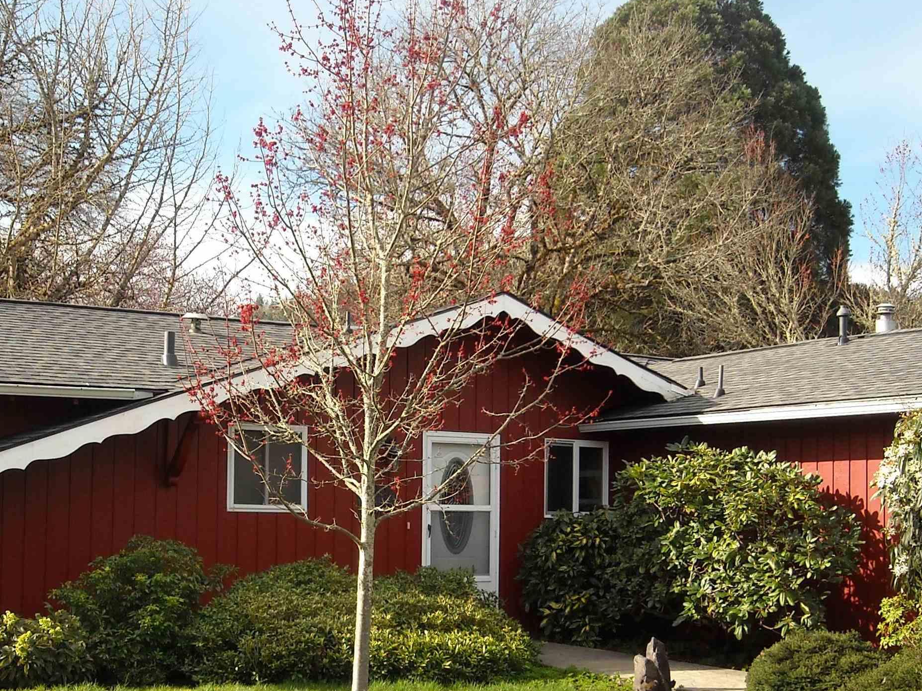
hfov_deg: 33.1
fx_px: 1545
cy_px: 440
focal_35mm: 58
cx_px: 366
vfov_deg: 25.1
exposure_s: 1/419
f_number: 2.8
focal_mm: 5.7
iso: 64
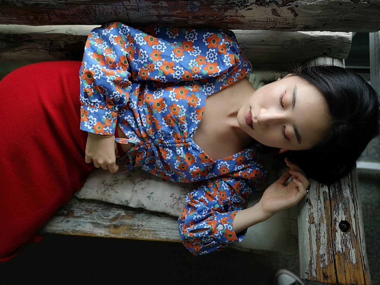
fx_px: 296
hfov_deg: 65.3
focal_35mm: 27
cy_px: 142
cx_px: 190
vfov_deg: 51.4
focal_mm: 3.95
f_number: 1.8
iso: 64
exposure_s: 1/100
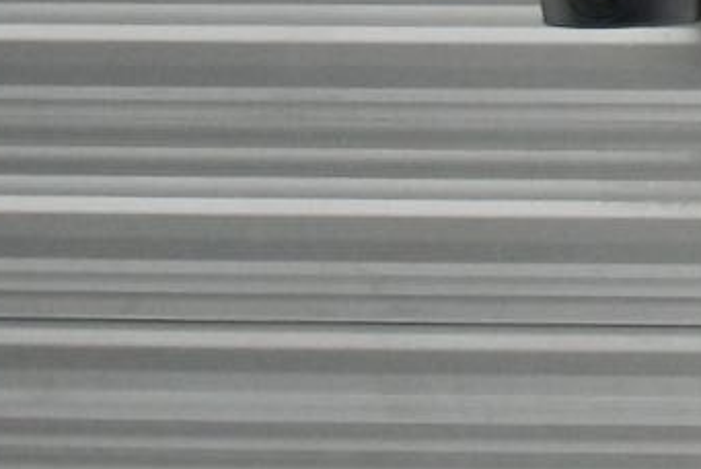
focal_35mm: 111
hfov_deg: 12.7
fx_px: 2163
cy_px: -177
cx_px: 1821
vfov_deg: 11.9
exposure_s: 1/160
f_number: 6.3
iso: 400
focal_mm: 14
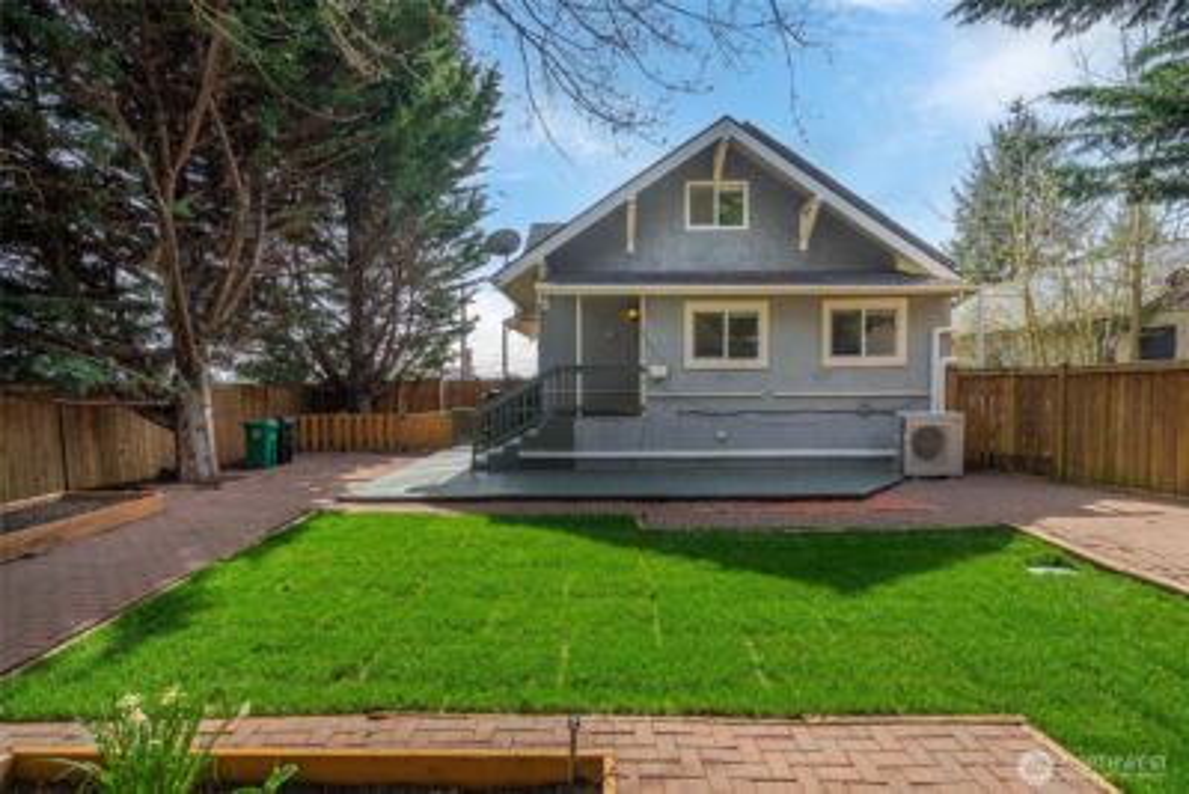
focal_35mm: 16
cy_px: 397
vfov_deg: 73.8
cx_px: 594
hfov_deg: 96.7
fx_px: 529
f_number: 7.1
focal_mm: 16
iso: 80
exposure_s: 1/80
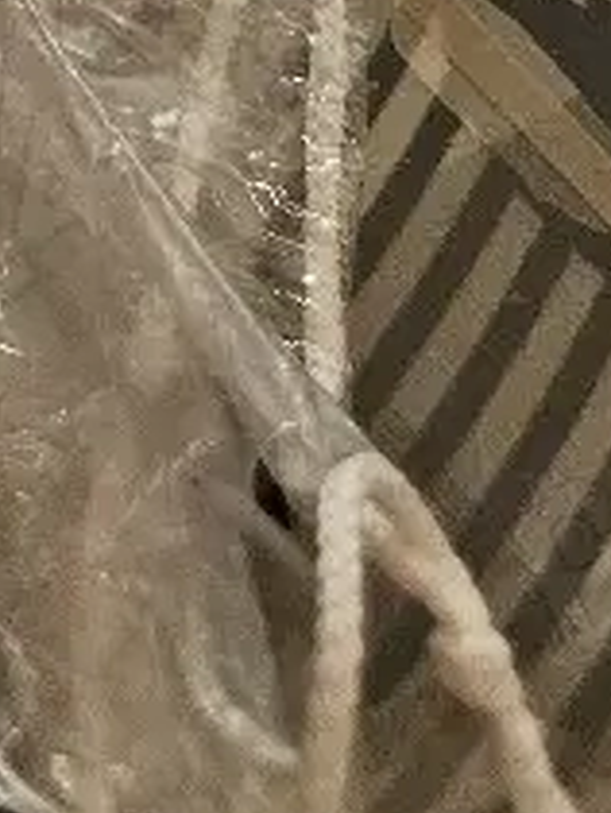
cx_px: -828
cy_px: -1566
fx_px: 3429
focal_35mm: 146
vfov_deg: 10.2
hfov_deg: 9.2
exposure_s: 1/101
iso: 250
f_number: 1.8
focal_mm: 5.4
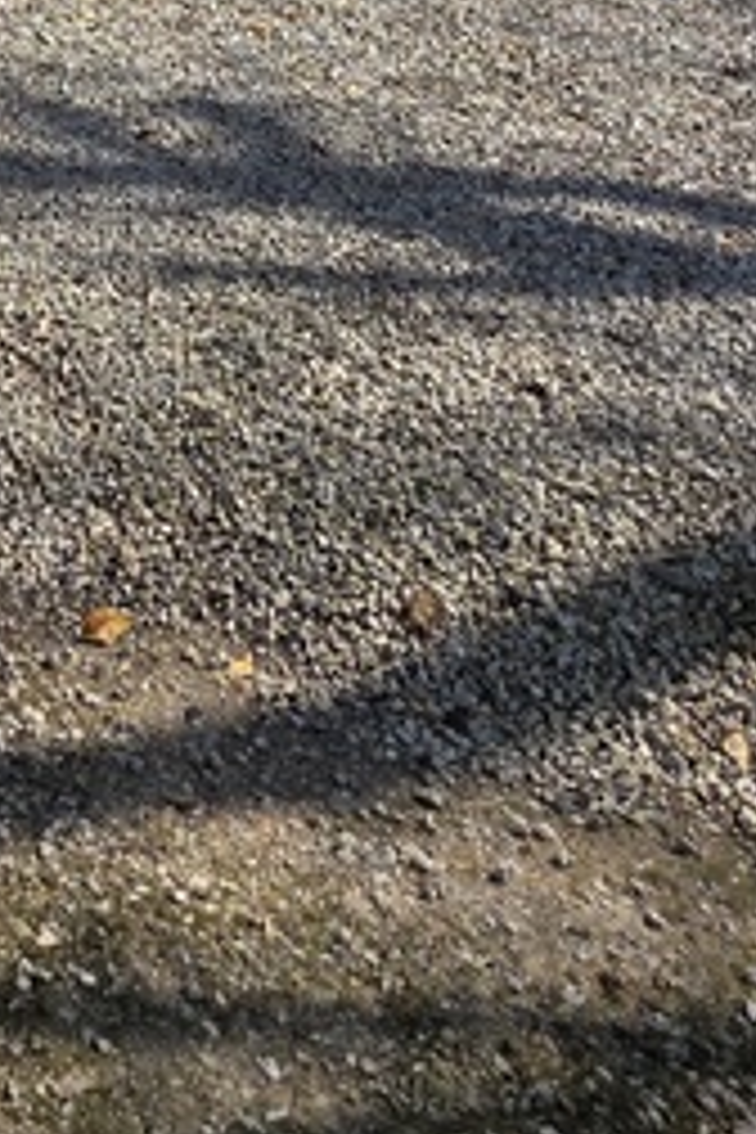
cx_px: -216
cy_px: -482
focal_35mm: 55
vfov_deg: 27.5
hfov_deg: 22.2
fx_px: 1732
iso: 40
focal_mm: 2.2
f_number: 1.9
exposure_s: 1/2234
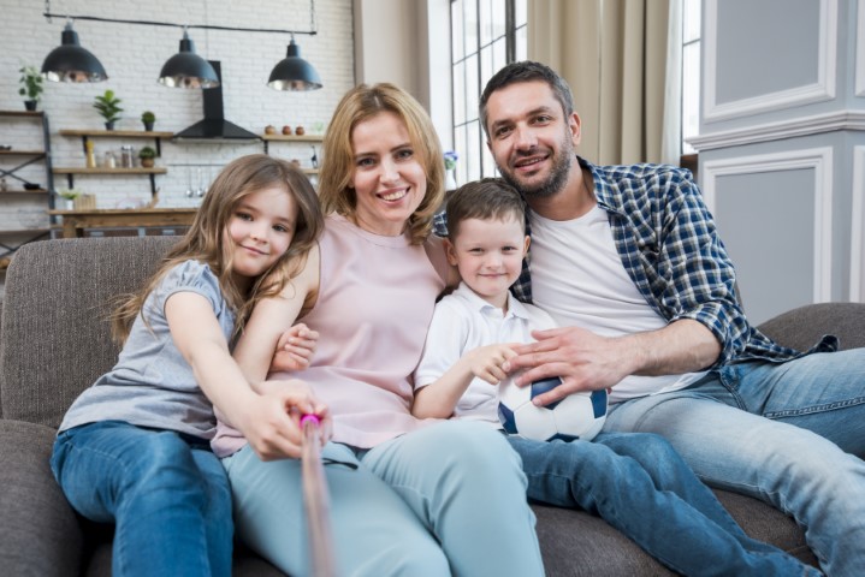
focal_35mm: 29
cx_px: 432
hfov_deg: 63.6
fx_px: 697
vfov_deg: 45.0
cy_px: 288
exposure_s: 1/160
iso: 400
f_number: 4.5
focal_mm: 29
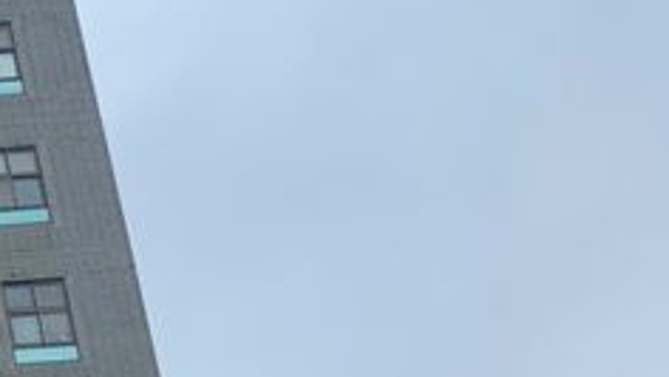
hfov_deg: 15.1
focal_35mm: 115
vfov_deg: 10.5
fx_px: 2041
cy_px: 306
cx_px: -669
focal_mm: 4.25
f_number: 1.8
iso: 25
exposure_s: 1/737
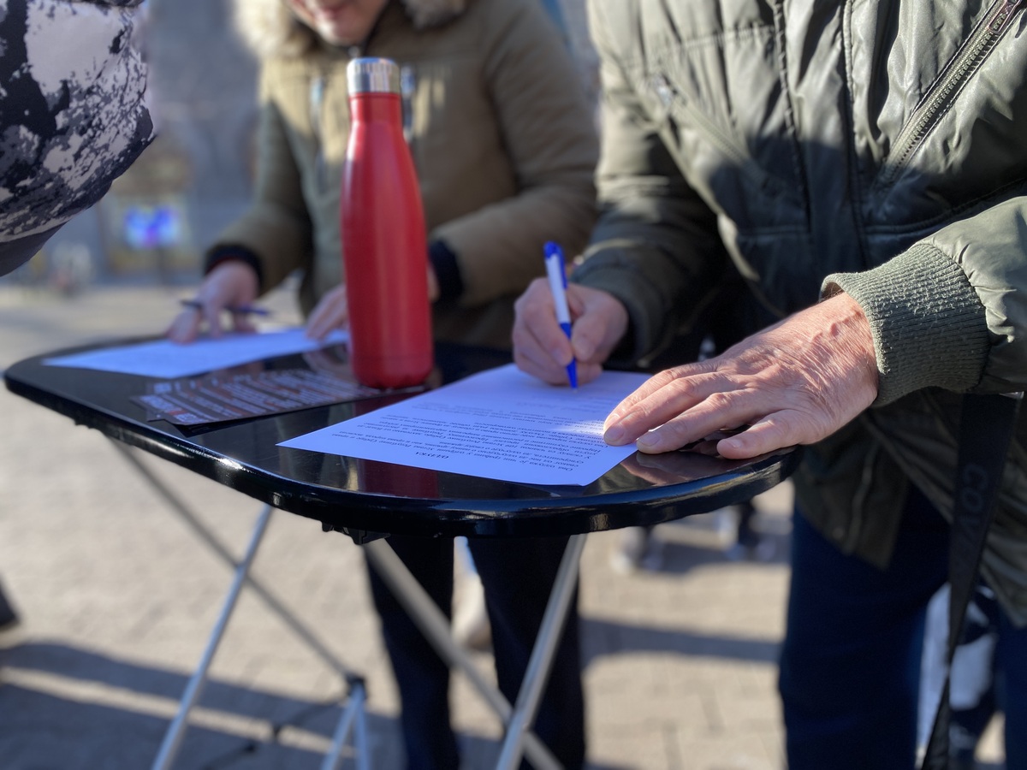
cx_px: 514
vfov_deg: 53.1
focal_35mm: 26
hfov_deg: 67.3
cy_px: 385
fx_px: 771
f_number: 1.8
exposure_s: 1/324
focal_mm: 4.25
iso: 32
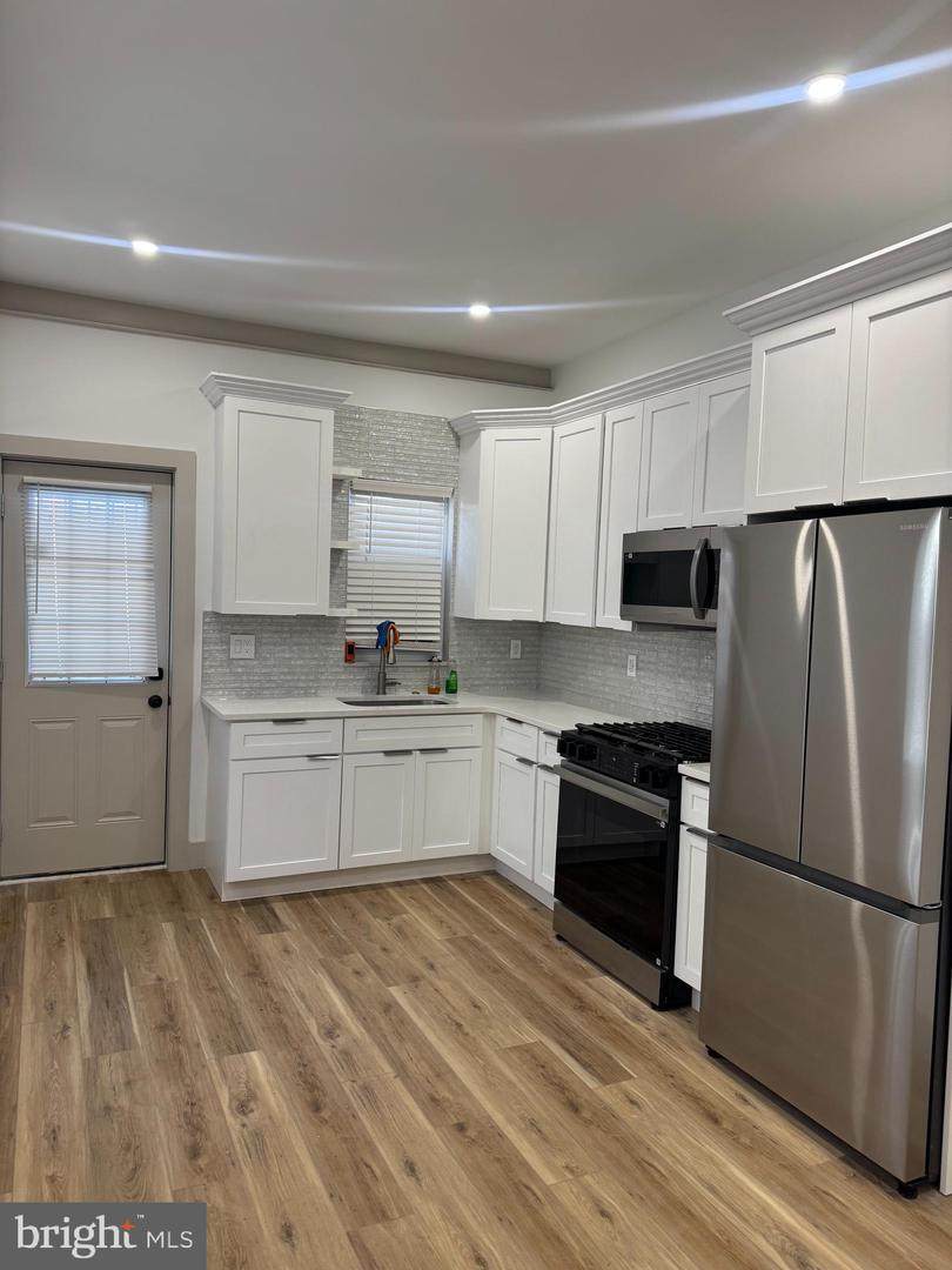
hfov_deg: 56.8
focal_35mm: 24
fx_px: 880
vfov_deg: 71.6
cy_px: 635
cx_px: 476
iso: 160
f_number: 1.78
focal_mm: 6.76
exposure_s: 1/120
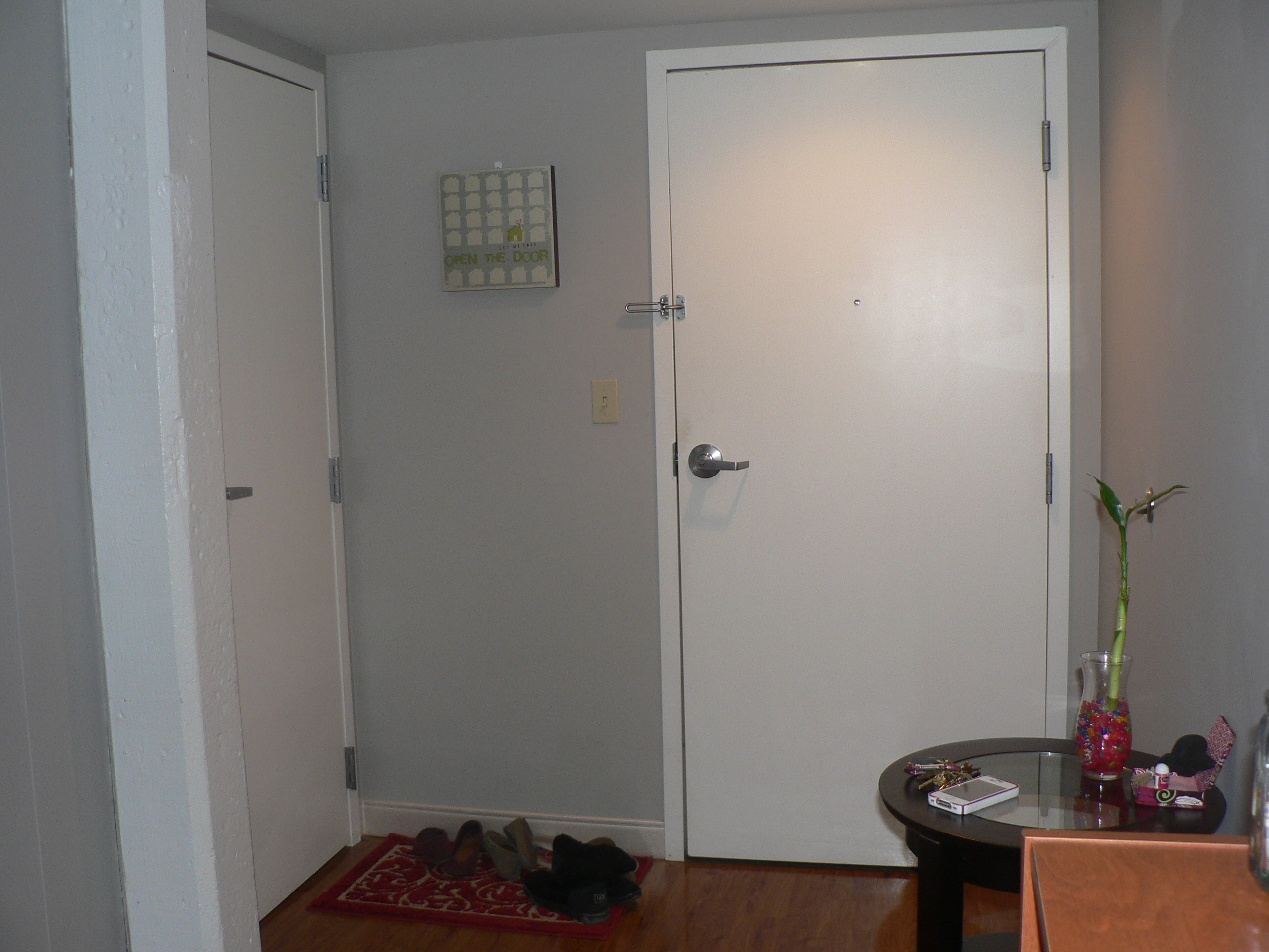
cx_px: 634
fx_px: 1320
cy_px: 476
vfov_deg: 39.7
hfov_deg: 51.4
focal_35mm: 36
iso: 100
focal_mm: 6
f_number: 2.8
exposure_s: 1/30
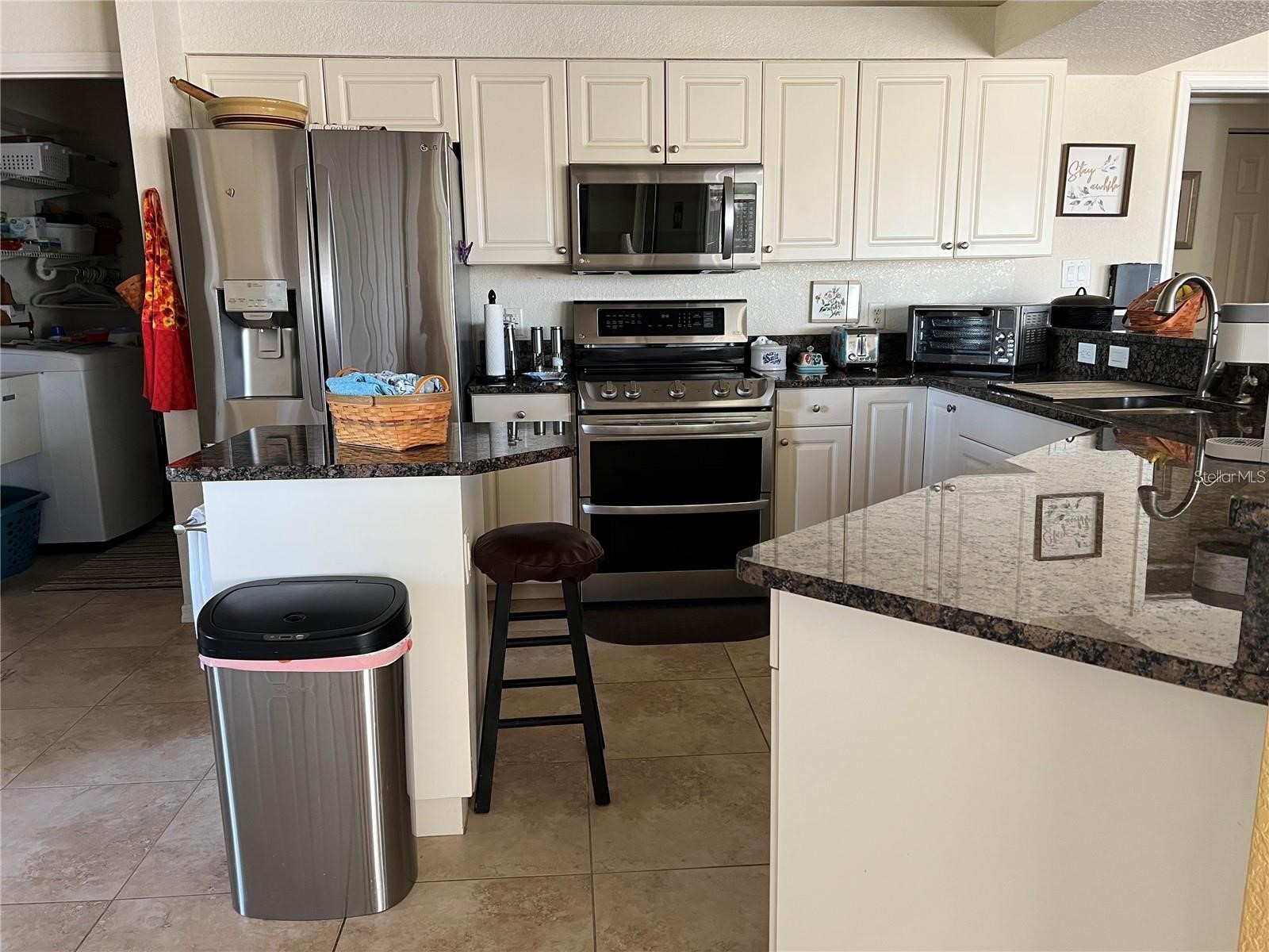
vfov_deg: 53.1
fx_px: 953
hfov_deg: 67.3
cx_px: 634
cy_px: 476
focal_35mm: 26
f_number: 1.5
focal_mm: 5.7
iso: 125
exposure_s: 1/67
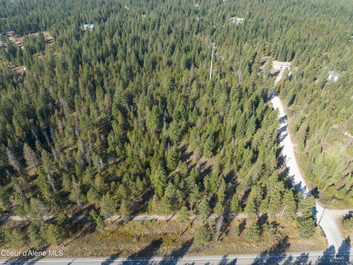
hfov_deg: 71.6
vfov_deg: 56.8
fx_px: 245
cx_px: 176
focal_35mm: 24
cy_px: 132
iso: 100
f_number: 2.8
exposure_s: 1/640
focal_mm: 12.29
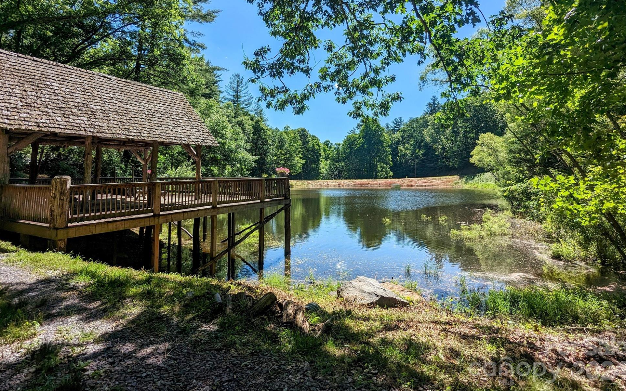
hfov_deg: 91.1
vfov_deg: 64.1
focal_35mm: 18
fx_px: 307
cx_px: 320
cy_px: 148
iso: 53
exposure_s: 1/1689
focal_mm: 2.35
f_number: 2.2
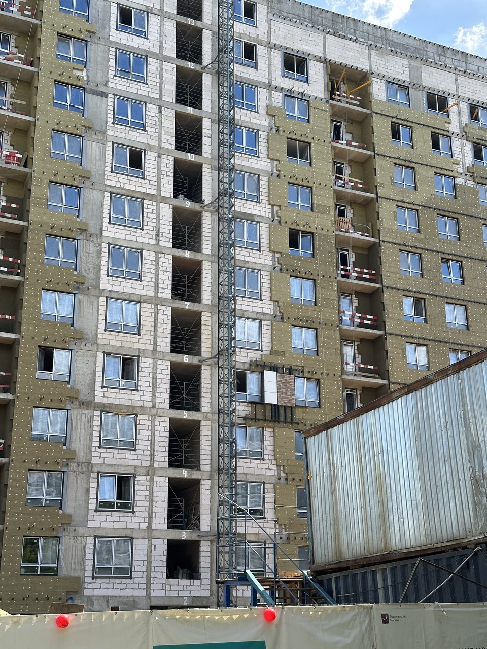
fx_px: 900
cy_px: 324
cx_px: 244
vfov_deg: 39.7
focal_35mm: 48
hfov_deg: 30.3
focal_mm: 6.86
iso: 64
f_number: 1.78
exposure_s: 1/1541
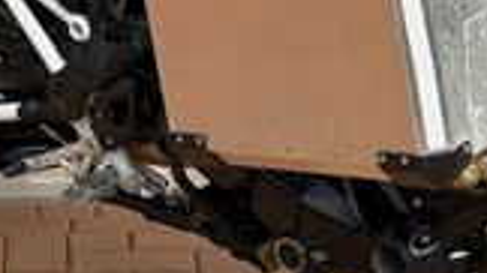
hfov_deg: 10.5
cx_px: 165
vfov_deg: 5.9
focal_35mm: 206
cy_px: -51
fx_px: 2659
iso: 64
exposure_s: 1/3378
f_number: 1.78
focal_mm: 6.76
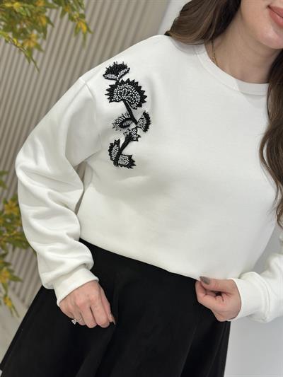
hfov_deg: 30.3
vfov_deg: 39.6
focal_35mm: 48
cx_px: 142
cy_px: 188
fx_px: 523
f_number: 1.78
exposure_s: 1/315
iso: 80
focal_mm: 6.86
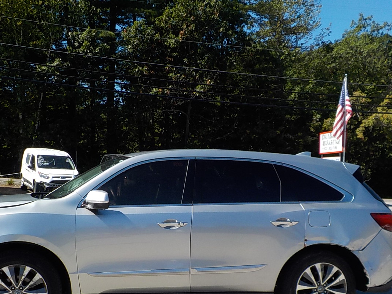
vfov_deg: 31.6
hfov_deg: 42.0
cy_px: 218
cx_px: 176
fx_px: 510
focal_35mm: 45
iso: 125
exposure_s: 1/1250
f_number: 3.3
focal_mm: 4.1
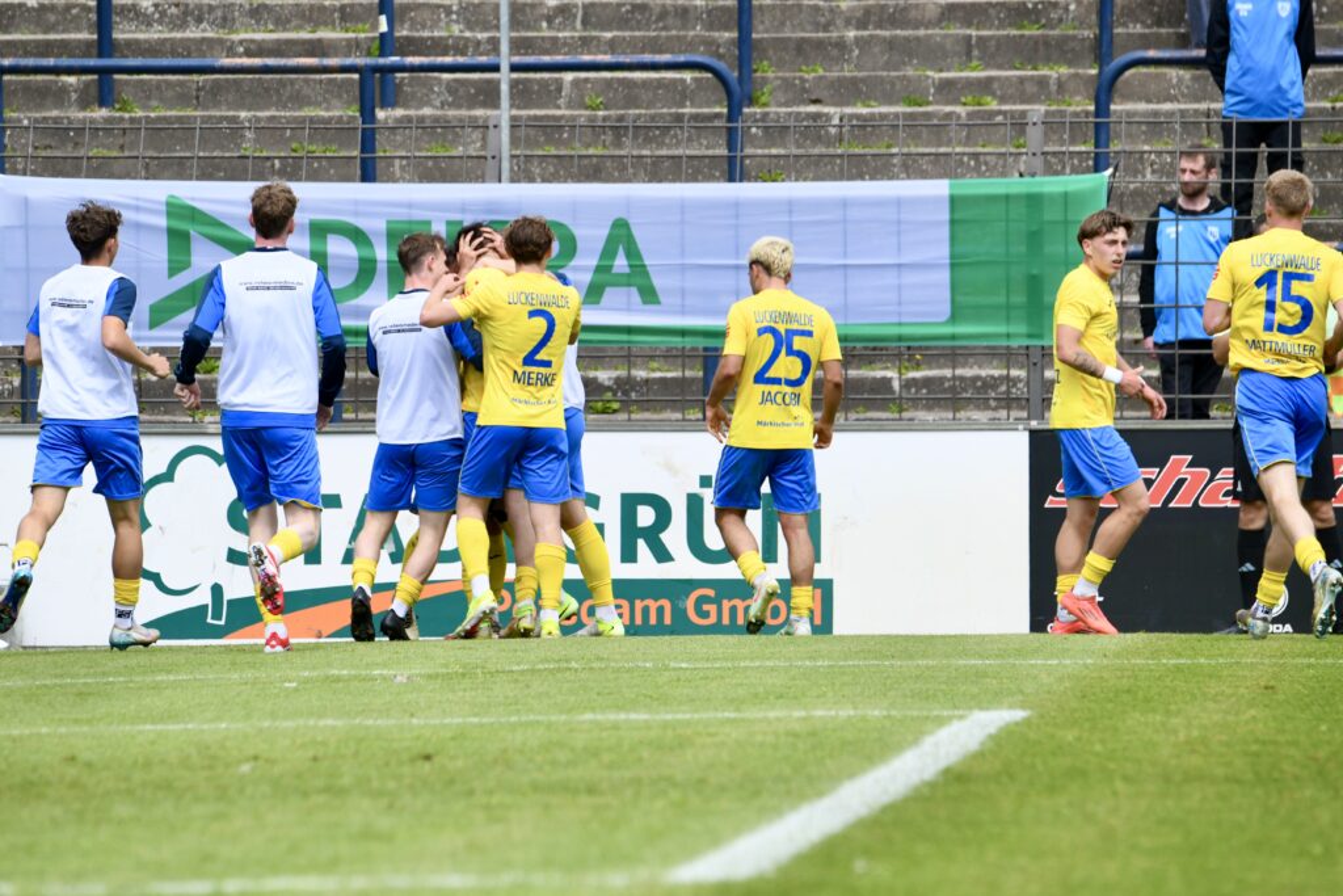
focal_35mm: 400
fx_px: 14923
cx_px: 672
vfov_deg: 3.4
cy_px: 448
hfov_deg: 5.2
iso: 1250
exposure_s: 1/1600
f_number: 9
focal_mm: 400
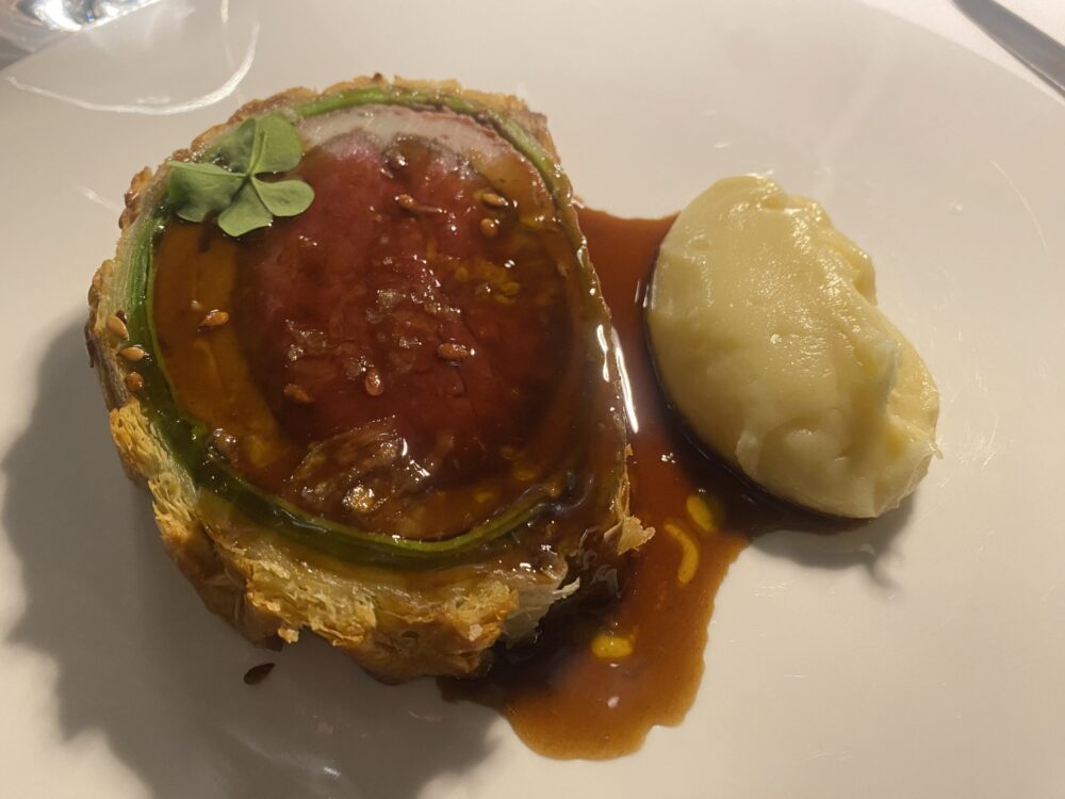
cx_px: 532
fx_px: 769
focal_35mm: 25
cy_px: 400
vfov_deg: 54.9
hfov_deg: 69.4
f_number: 1.8
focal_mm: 4.25
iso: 200
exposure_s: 1/60
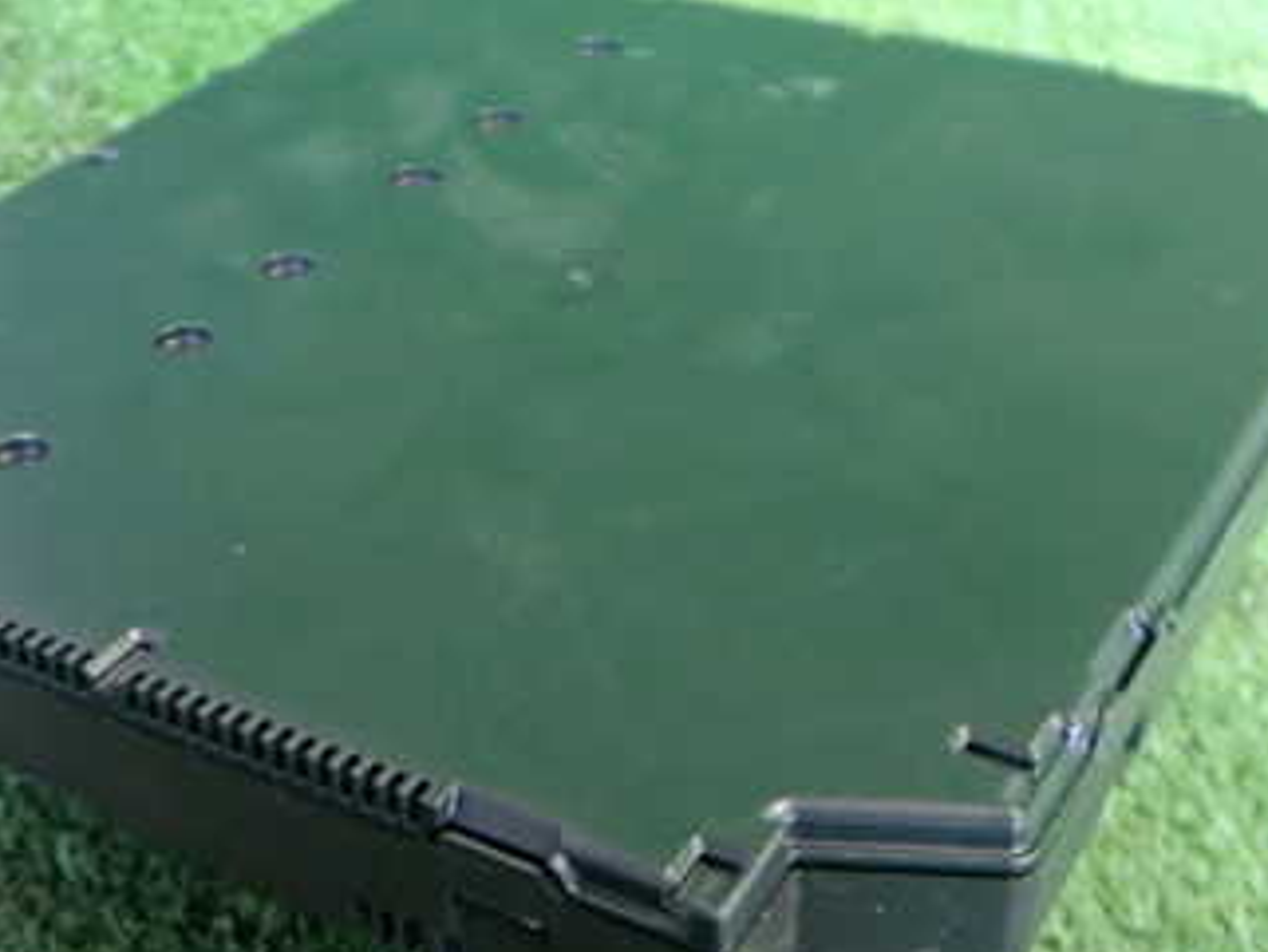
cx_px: 545
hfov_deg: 34.3
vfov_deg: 26.1
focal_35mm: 56
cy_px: 506
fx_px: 2052
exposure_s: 1/25
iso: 800
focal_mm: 5.4
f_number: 2.3
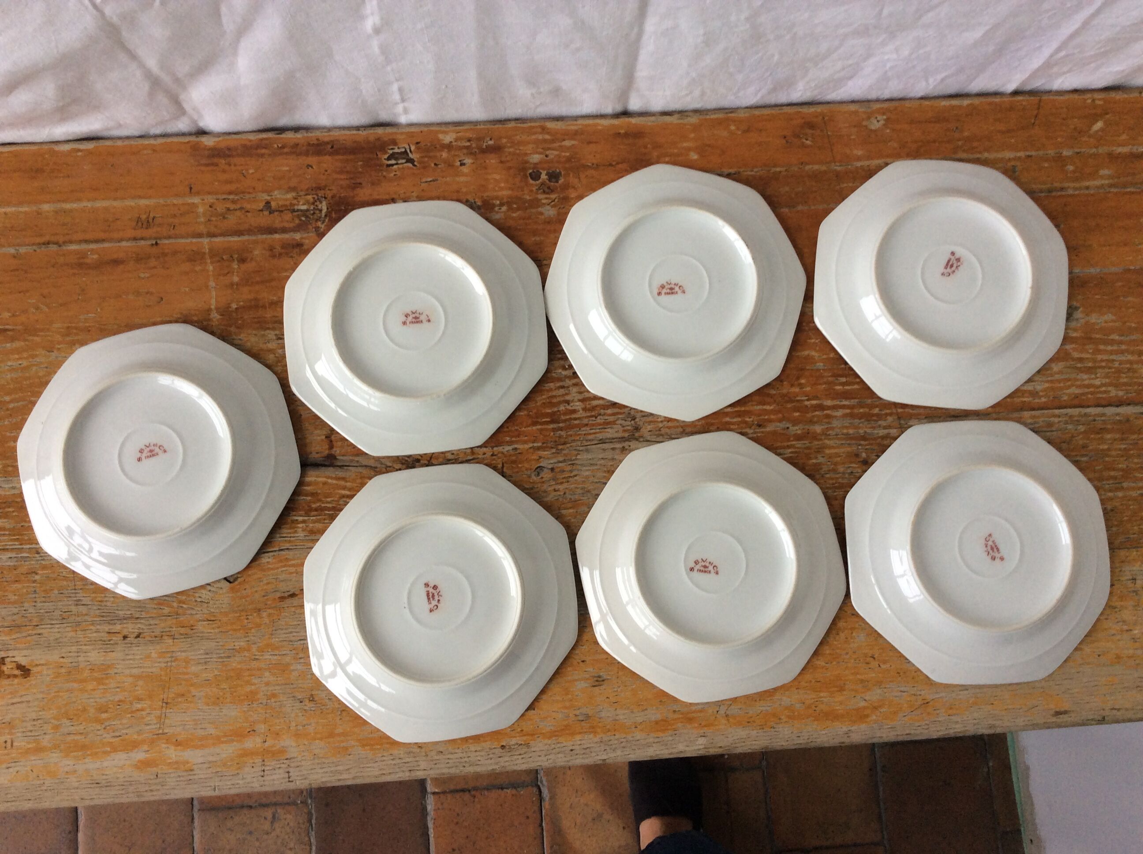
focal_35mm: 32
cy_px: 427
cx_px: 572
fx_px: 1055
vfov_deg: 44.1
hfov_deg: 56.9
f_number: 2.4
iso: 50
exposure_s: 1/25
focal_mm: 3.3
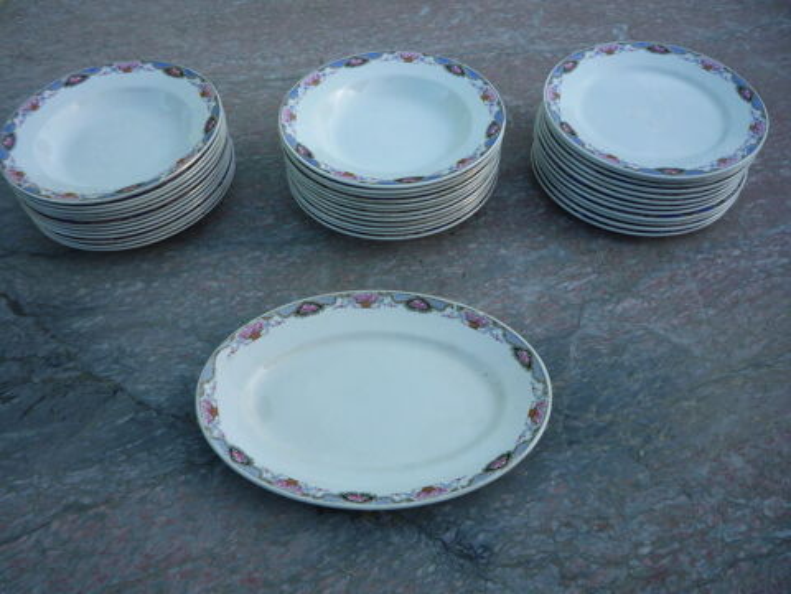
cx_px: 396
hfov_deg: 60.0
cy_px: 297
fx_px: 686
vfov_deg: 46.8
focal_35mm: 30
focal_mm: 5.2
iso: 100
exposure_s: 1/125
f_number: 4
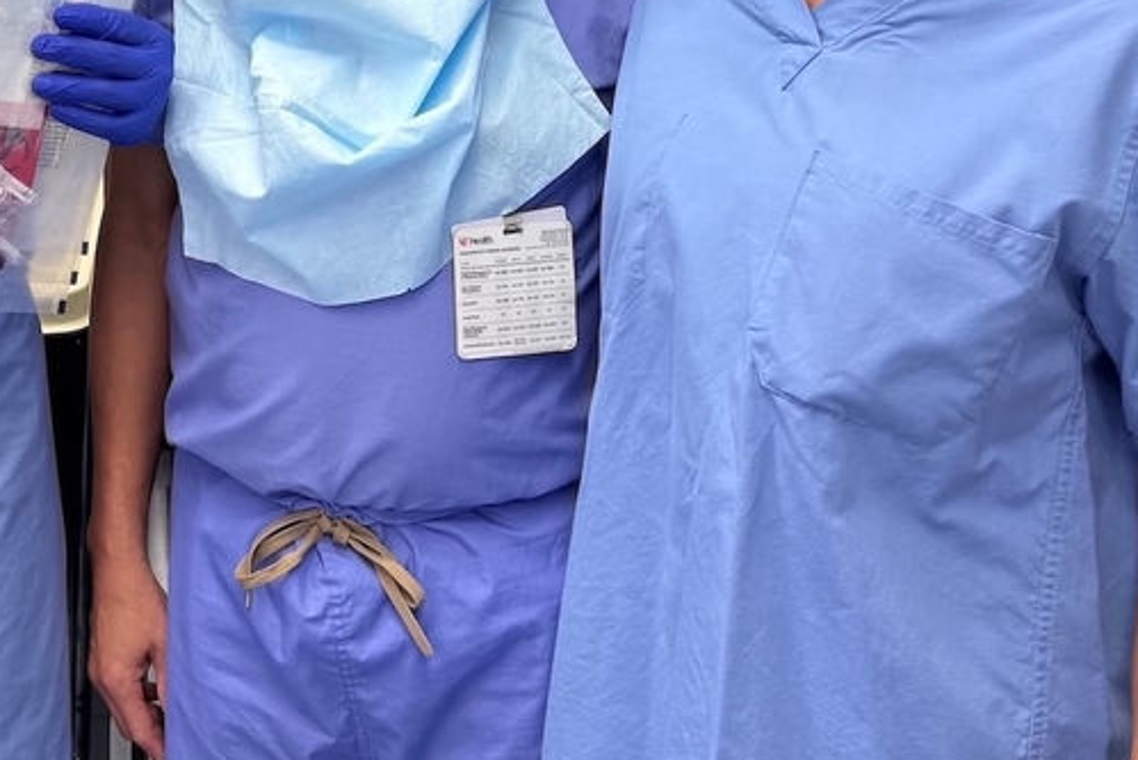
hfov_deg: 29.9
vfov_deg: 20.2
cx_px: 80
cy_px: -105
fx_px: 2024
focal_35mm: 64
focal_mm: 6.76
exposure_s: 1/120
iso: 64
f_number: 1.78
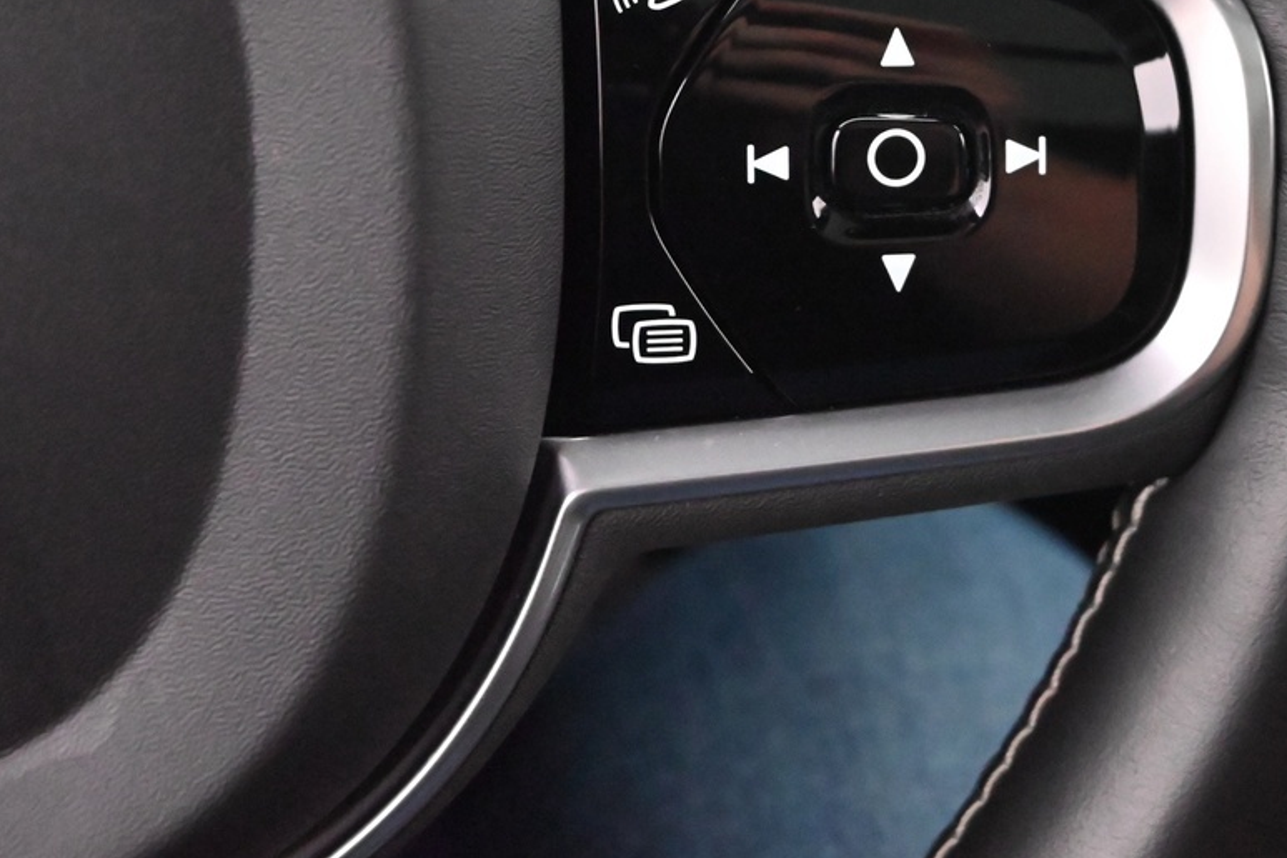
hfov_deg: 30.6
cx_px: 922
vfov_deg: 20.4
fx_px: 2323
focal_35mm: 65
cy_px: 55
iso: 12800
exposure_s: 1/60
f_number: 4.8
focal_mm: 31
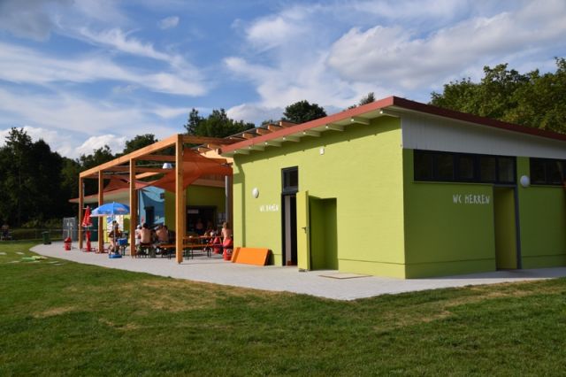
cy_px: 188
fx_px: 613
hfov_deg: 49.6
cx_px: 283
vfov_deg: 34.2
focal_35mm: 39
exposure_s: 1/400
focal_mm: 26
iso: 200
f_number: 10
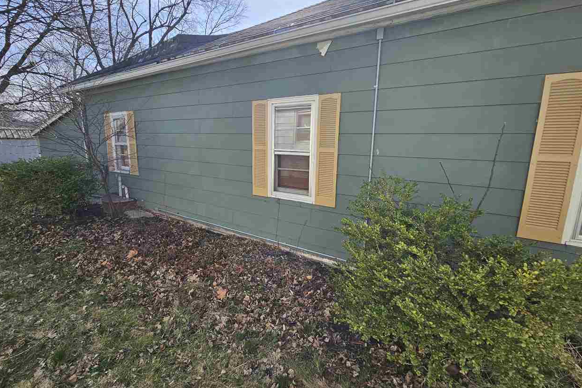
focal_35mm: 14
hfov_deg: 104.2
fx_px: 226
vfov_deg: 81.2
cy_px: 186
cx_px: 281
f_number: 2.2
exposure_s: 1/1318
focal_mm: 2.2
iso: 50
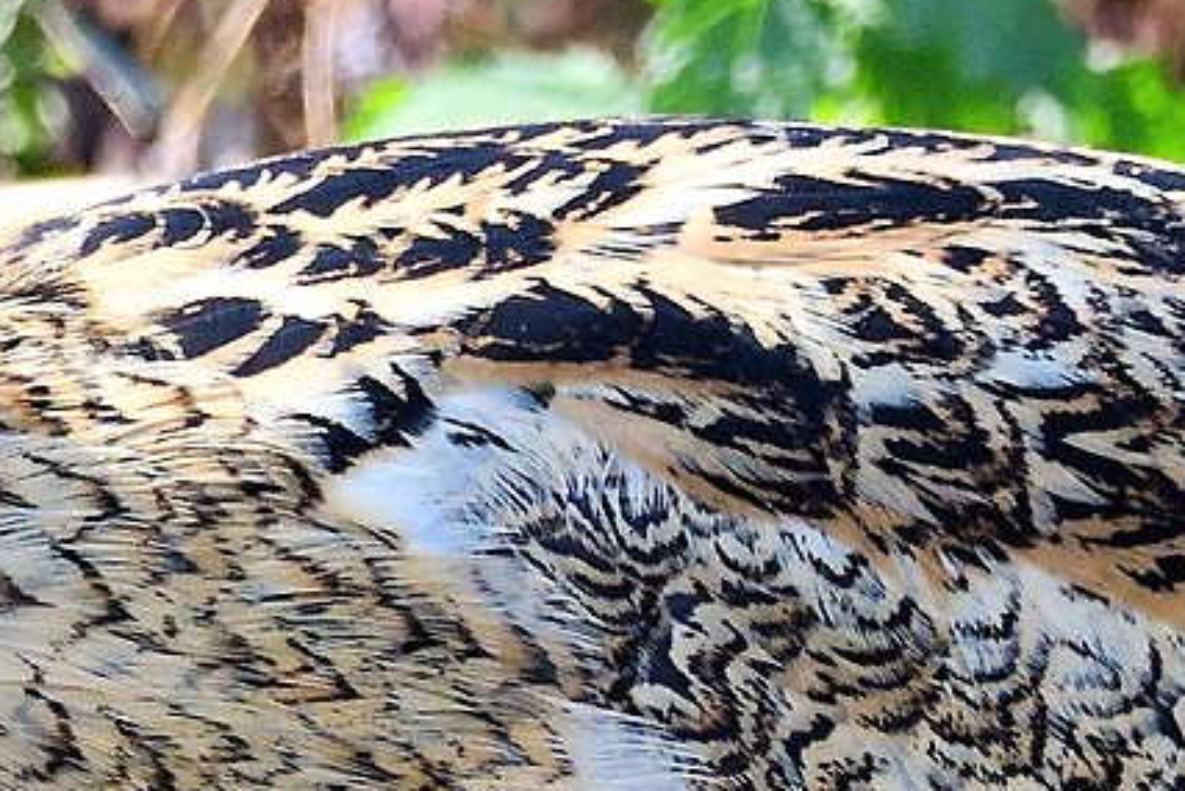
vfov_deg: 0.4
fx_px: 124954
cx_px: -336
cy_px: 1024
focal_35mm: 3795
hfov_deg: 0.5
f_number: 7.1
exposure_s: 1/1000
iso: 1000
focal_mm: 450
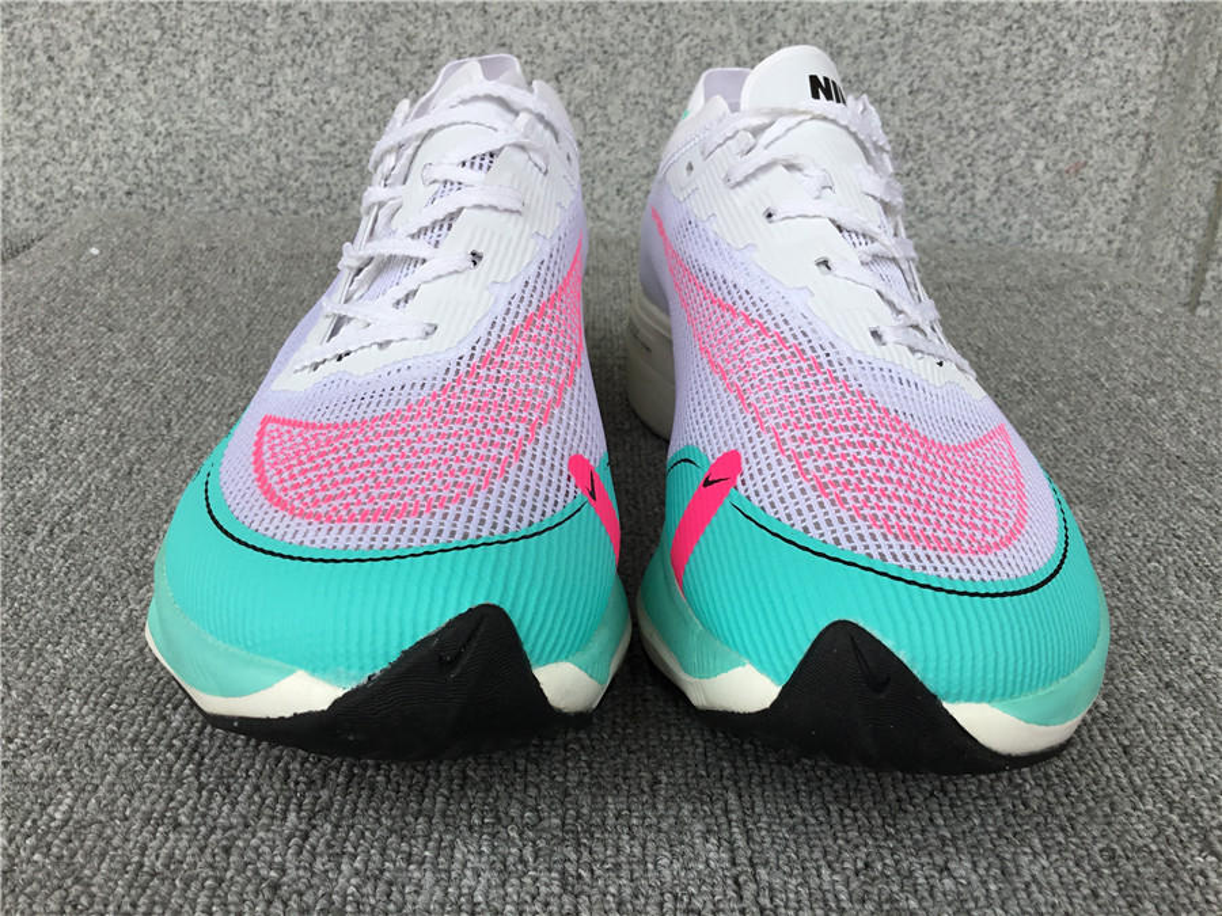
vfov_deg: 45.4
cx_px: 611
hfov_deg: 58.4
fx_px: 1094
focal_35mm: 31
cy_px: 458
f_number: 2.4
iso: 25
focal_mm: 3.3
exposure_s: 1/218
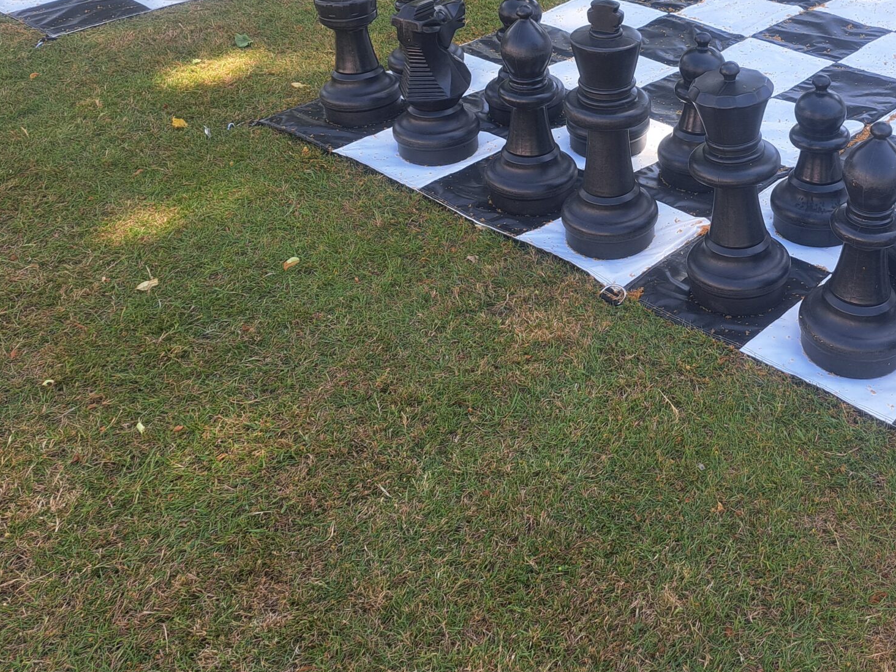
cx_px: 654
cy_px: 149
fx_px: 1087
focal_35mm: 42
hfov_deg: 43.6
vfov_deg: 33.5
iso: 50
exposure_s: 1/263
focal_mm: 5.23
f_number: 1.8
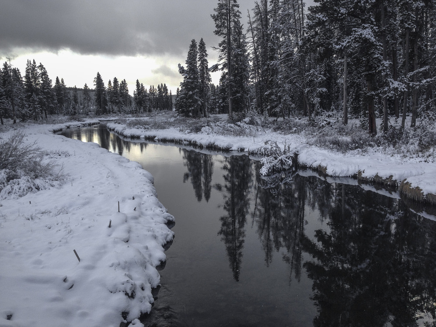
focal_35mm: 33
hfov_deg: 55.4
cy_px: 164
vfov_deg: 42.9
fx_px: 416
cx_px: 218
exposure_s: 1/350
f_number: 2.4
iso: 50
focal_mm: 4.12
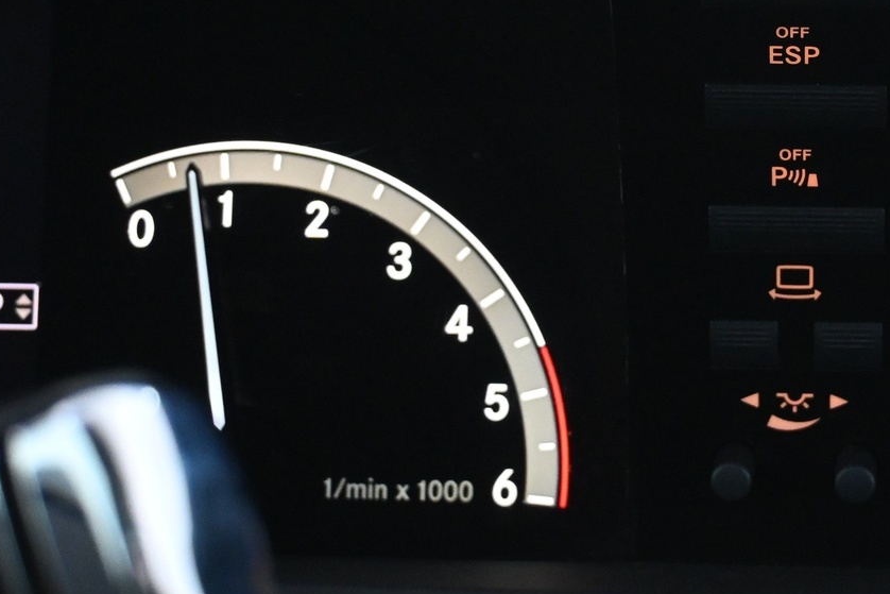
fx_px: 2187
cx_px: 767
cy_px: 154
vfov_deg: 15.4
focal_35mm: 88
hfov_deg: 22.5
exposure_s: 1/50
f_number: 4.8
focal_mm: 30.5
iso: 5600
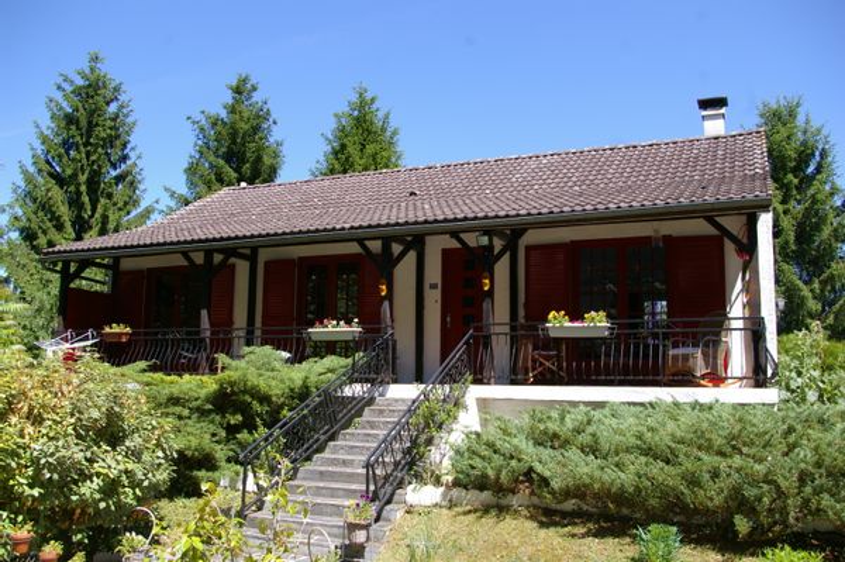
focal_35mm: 32
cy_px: 281
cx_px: 422
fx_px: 739
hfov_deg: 59.5
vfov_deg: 41.6
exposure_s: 1/180
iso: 200
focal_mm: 21
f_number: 8
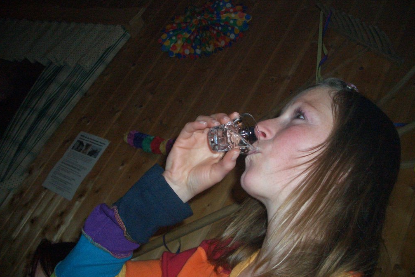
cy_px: 157
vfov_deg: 35.9
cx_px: 206
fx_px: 427
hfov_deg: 51.9
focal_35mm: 37
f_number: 2.6
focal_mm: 5.8
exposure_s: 1/60
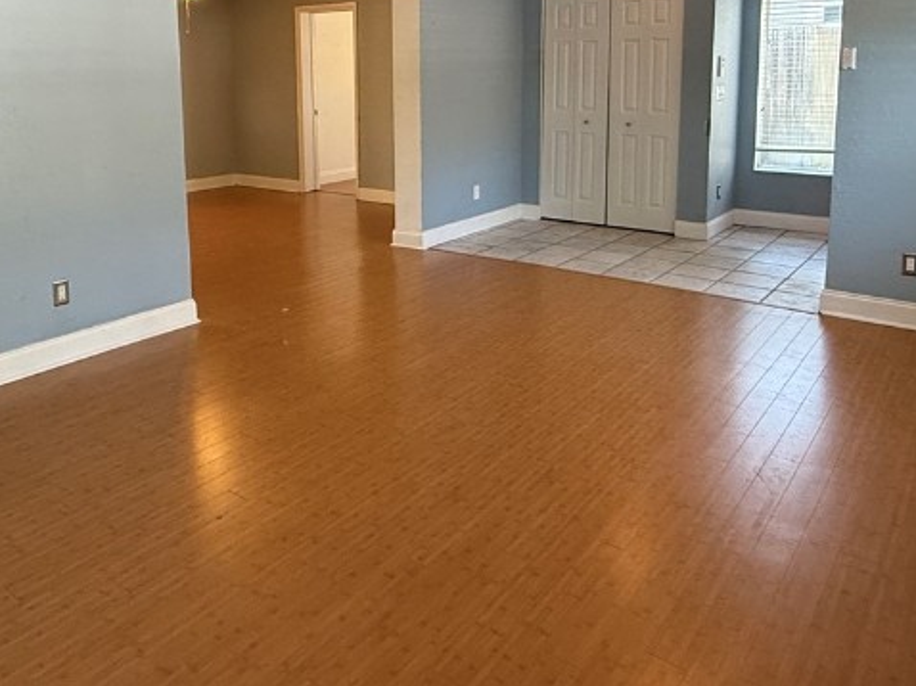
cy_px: 167
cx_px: 383
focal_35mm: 30
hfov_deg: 59.7
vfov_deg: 45.1
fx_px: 793
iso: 400
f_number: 2.2
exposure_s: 1/120
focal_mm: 2.22
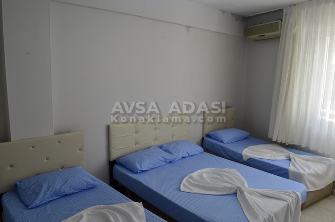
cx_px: 168
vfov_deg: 47.7
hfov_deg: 67.5
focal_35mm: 27
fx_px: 251
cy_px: 111
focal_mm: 18
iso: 400
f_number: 9.5
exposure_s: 1/30
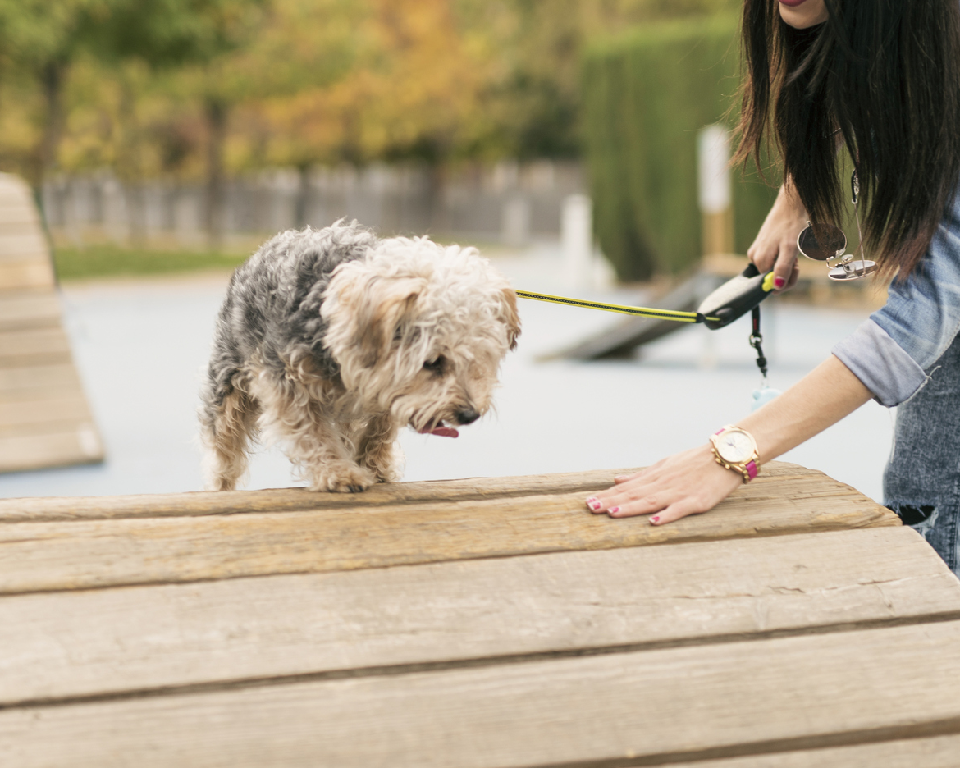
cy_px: 345
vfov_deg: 18.1
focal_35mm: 85
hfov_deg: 22.5
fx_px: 2415
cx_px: 433
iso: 100
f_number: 1.8
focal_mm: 50
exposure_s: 1/320
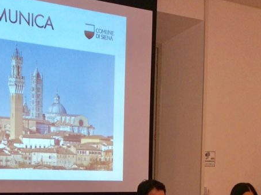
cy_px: 195
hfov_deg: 26.5
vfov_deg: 19.8
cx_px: 51
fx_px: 542
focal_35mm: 72
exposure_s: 1/25
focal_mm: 3.3
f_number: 2.4
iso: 50
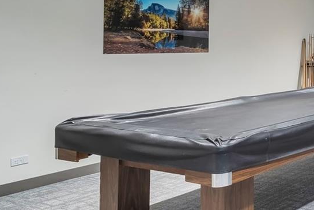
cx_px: 453
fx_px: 384
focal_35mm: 44
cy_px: 48
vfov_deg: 30.0
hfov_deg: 29.8
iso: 125
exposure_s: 1/1.25
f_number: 9
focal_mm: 10
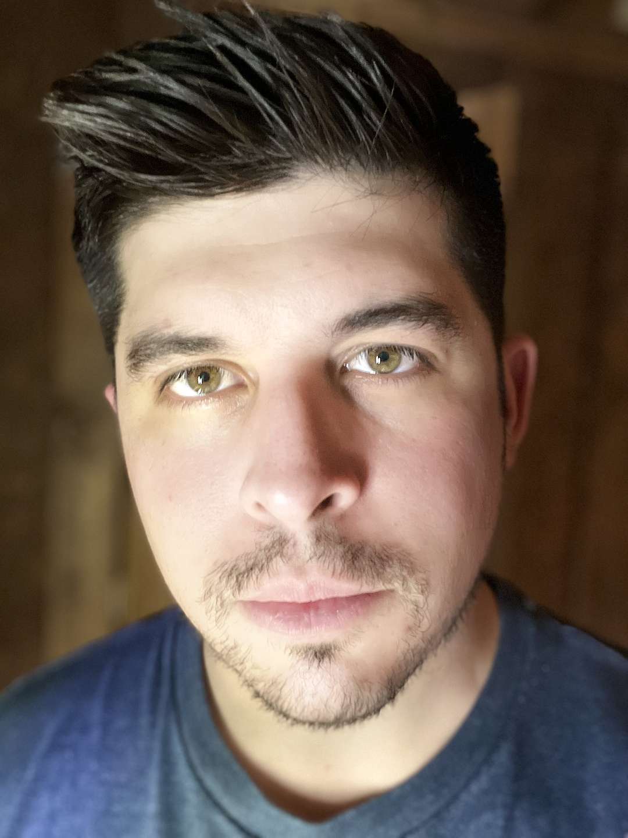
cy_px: 419
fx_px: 726
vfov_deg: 60.0
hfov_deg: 46.8
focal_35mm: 30
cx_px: 314
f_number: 2.2
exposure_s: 1/30
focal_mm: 2.71
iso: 320
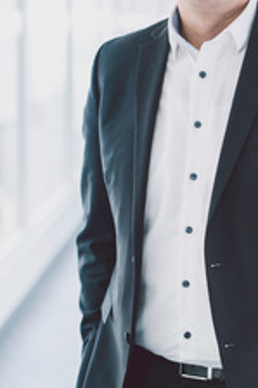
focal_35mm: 122
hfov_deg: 11.2
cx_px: 223
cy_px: 159
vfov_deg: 16.8
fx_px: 1313
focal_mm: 50
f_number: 2
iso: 800
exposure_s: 1/160
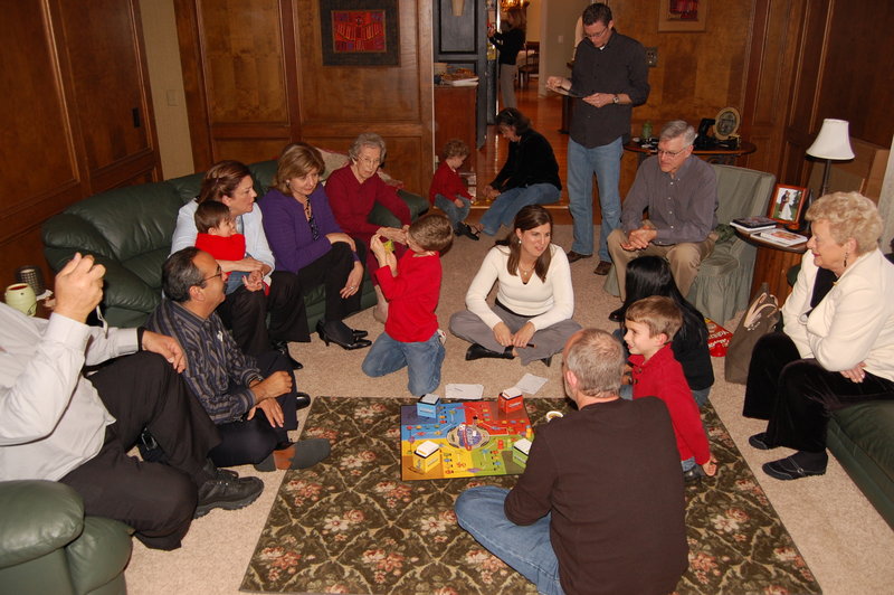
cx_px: 447
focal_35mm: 27
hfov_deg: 67.4
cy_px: 298
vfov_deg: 47.9
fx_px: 670
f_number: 5
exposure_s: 1/60
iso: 400
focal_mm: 18
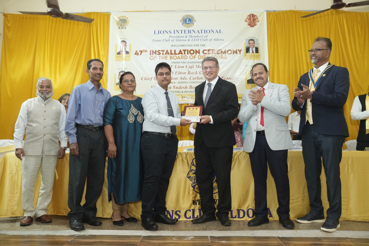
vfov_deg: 45.0
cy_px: 123
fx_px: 297
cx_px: 184
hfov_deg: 63.7
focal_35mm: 29
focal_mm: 29
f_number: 2.8
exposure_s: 1/200
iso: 2000
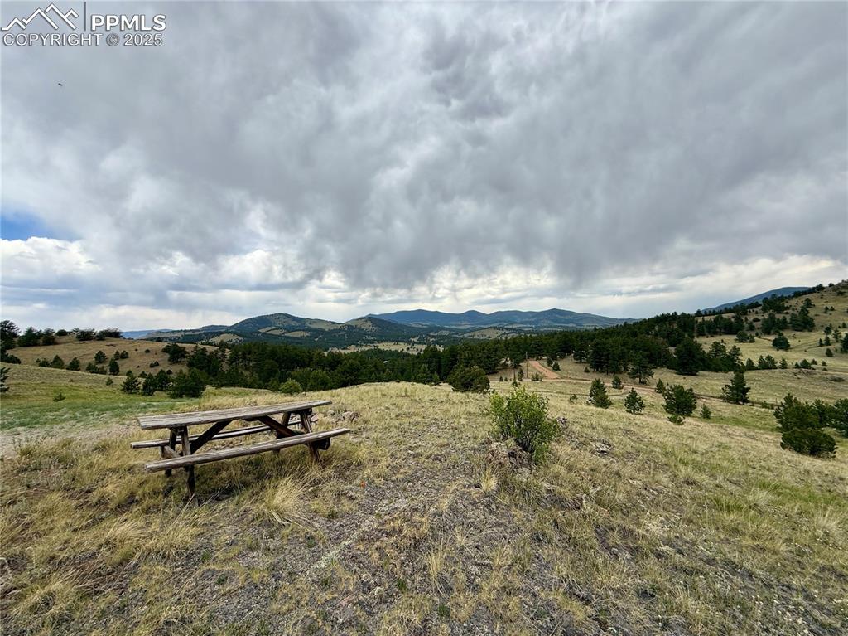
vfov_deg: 85.6
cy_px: 318
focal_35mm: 14
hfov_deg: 102.1
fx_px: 343
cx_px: 424
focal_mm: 2.22
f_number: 2.2
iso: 50
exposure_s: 1/1795
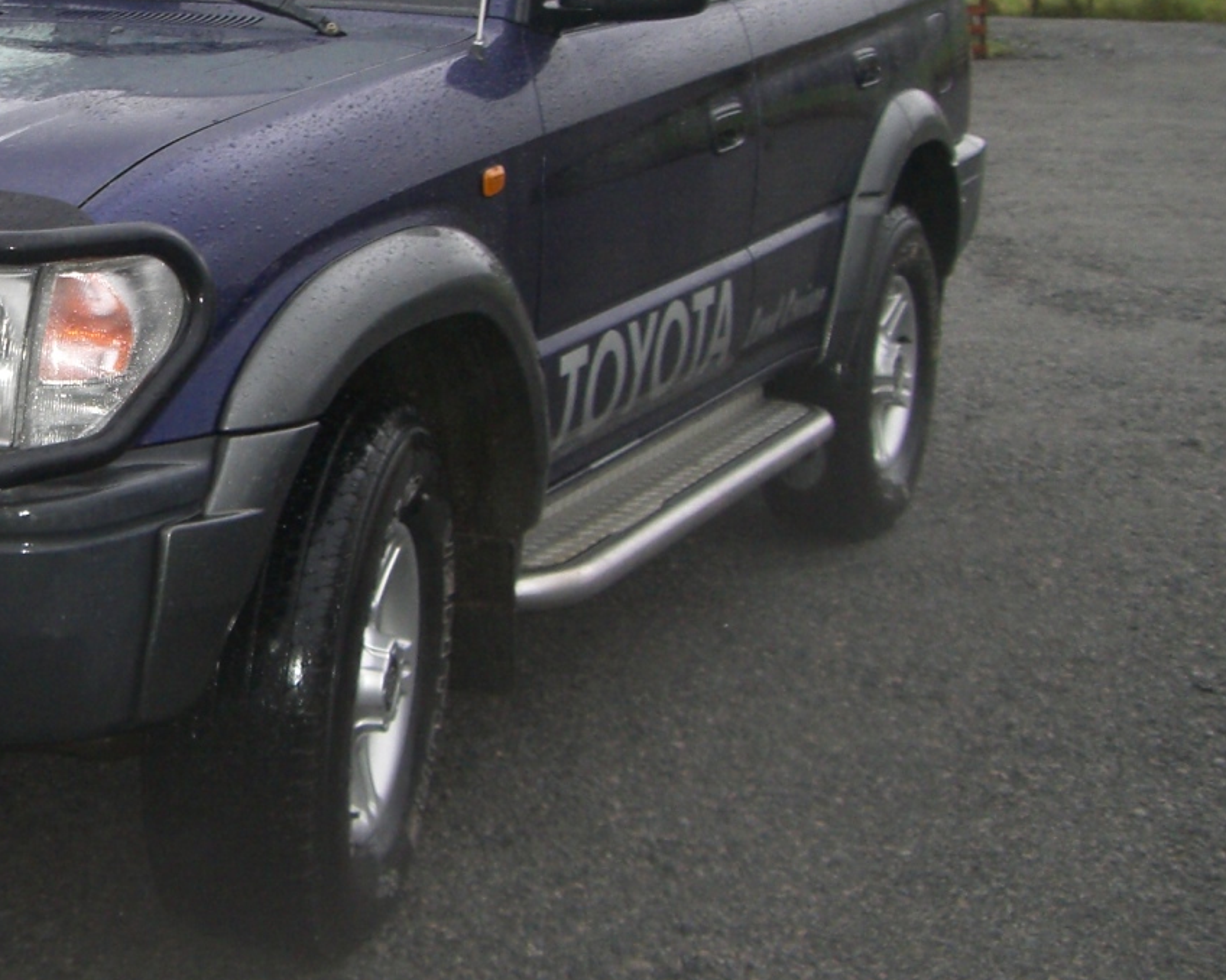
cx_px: 78
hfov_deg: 26.1
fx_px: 2539
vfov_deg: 21.8
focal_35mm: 70
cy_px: 319
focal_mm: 6.2
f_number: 2.7
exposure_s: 1/60
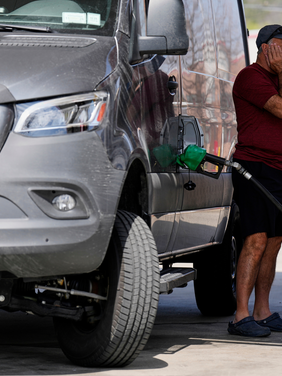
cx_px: 150
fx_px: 2031
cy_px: 188
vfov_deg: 10.6
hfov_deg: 7.9
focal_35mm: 187
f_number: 3.5
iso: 160
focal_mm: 129
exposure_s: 1/1250
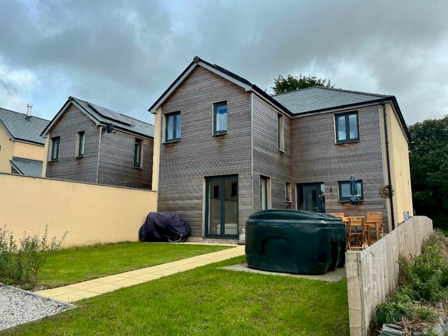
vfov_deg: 53.1
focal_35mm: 26
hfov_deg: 67.3
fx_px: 336
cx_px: 224
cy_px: 168
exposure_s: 1/2513
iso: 50
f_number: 1.6
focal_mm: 5.1
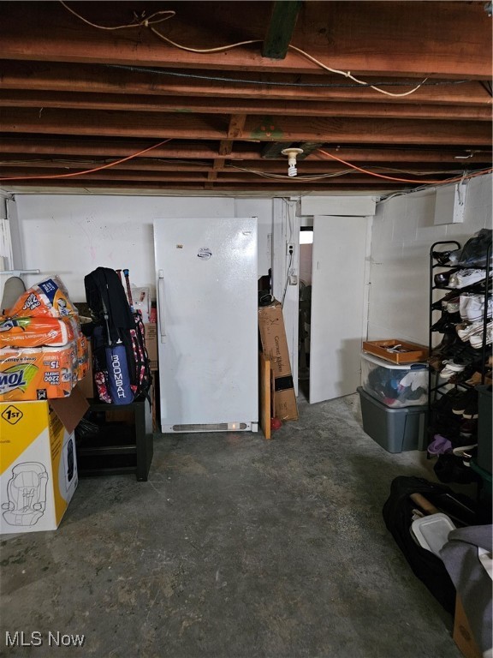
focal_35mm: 23
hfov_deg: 58.9
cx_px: 246
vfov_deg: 73.9
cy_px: 329
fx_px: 437
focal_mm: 5.4
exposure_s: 1/24
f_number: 1.8
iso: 640
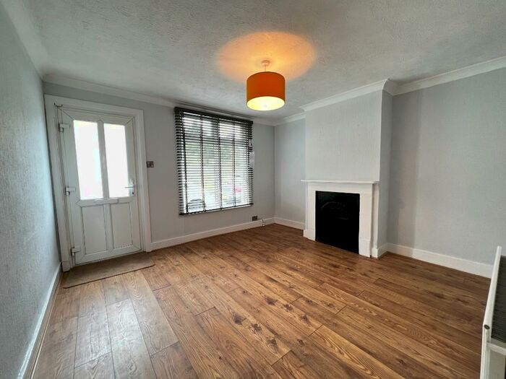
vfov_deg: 89.9
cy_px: 190
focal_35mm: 13
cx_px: 253
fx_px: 190
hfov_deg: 106.2
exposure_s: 1/100
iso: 200
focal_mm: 1.57
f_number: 1.8
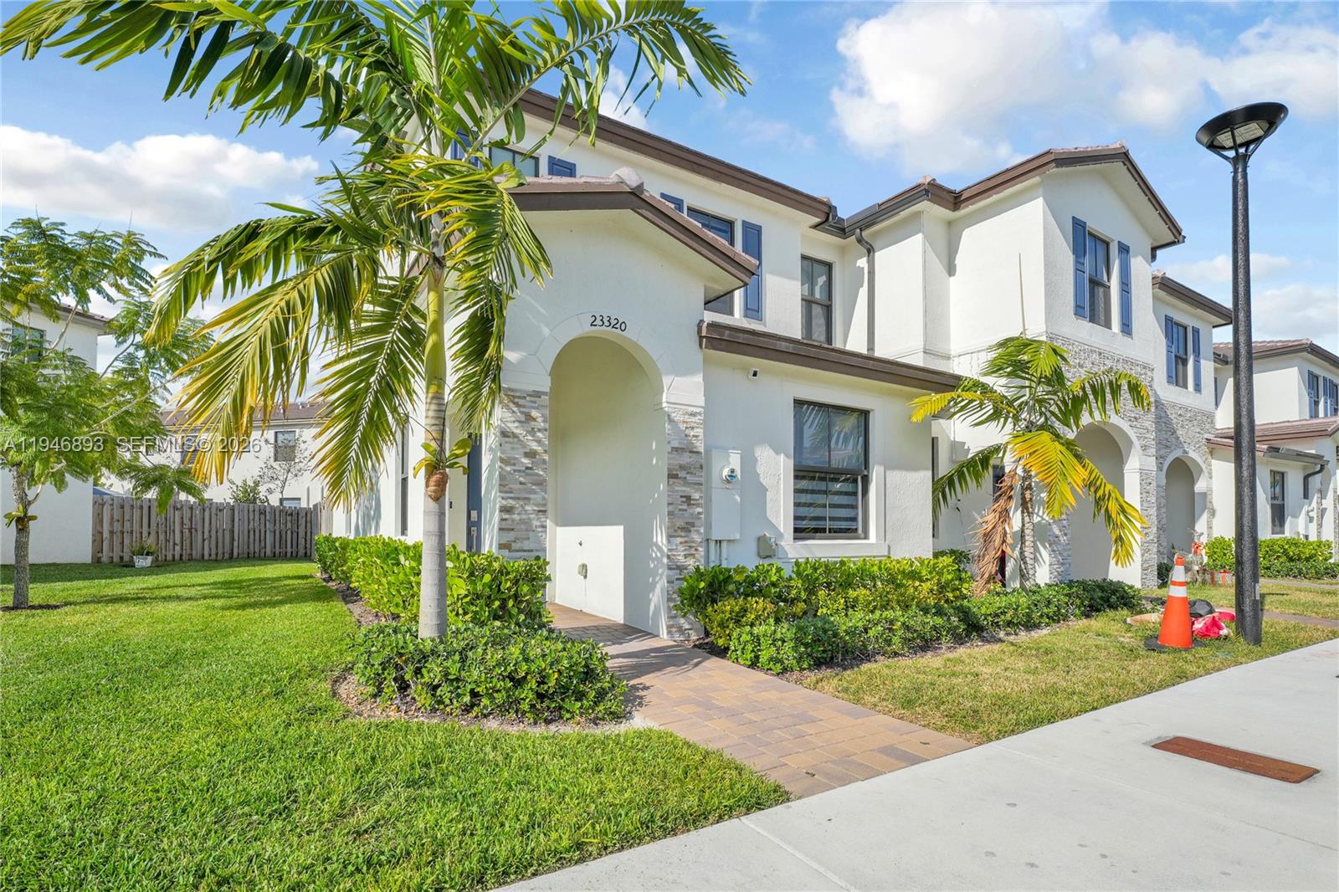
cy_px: 446
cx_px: 670
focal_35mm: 16
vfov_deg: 73.0
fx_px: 602
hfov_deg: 96.0
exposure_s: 1/200
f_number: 11
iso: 100
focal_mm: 16.2
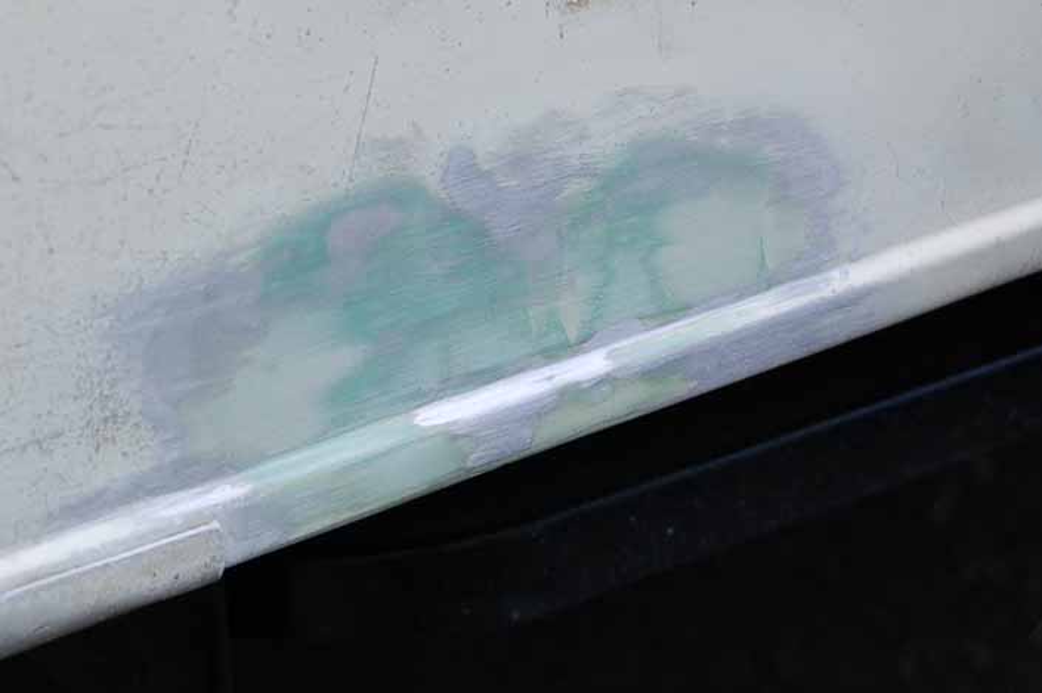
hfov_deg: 24.6
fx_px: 2386
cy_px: 346
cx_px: 521
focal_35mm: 82
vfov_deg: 16.5
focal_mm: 55
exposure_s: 1/60
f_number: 5.6
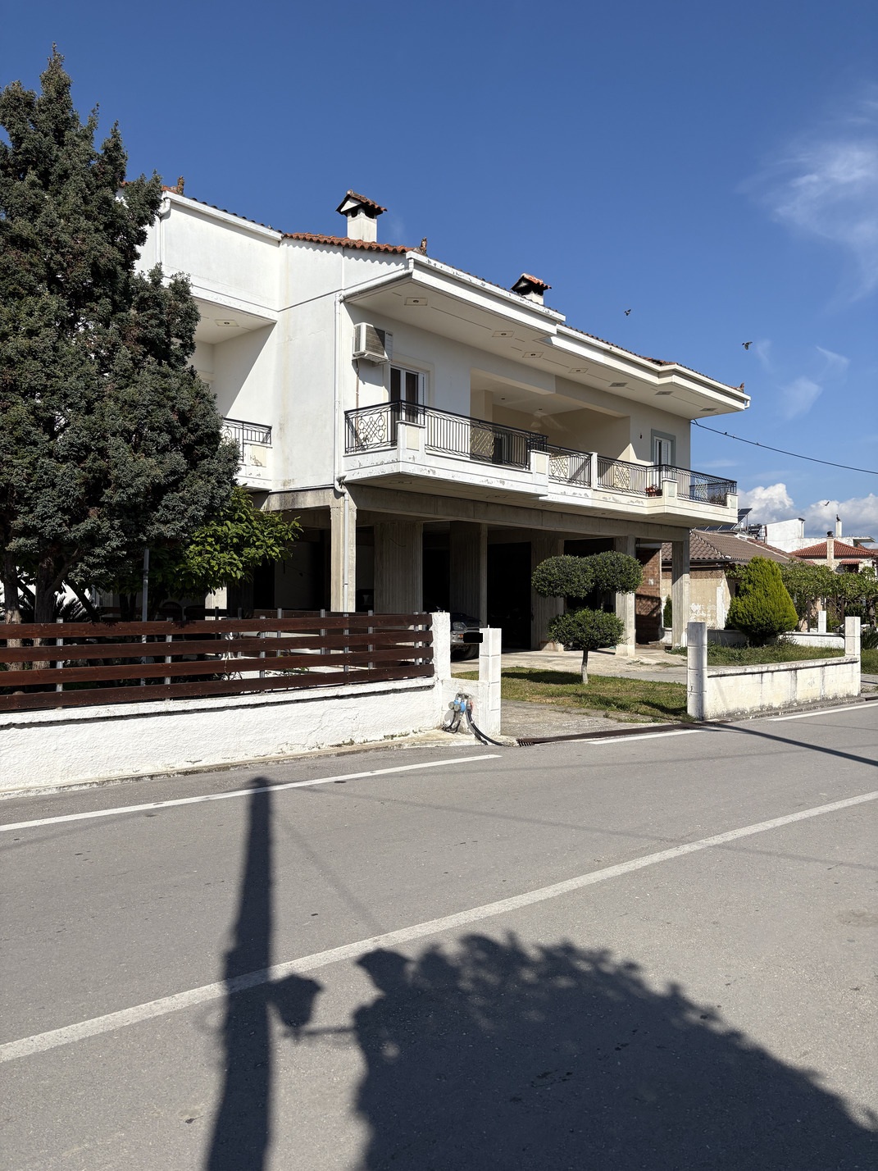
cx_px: 439
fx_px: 879
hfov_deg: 53.1
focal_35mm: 26
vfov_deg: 67.3
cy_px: 586
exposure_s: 1/6329
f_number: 1.6
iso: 50
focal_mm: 5.96
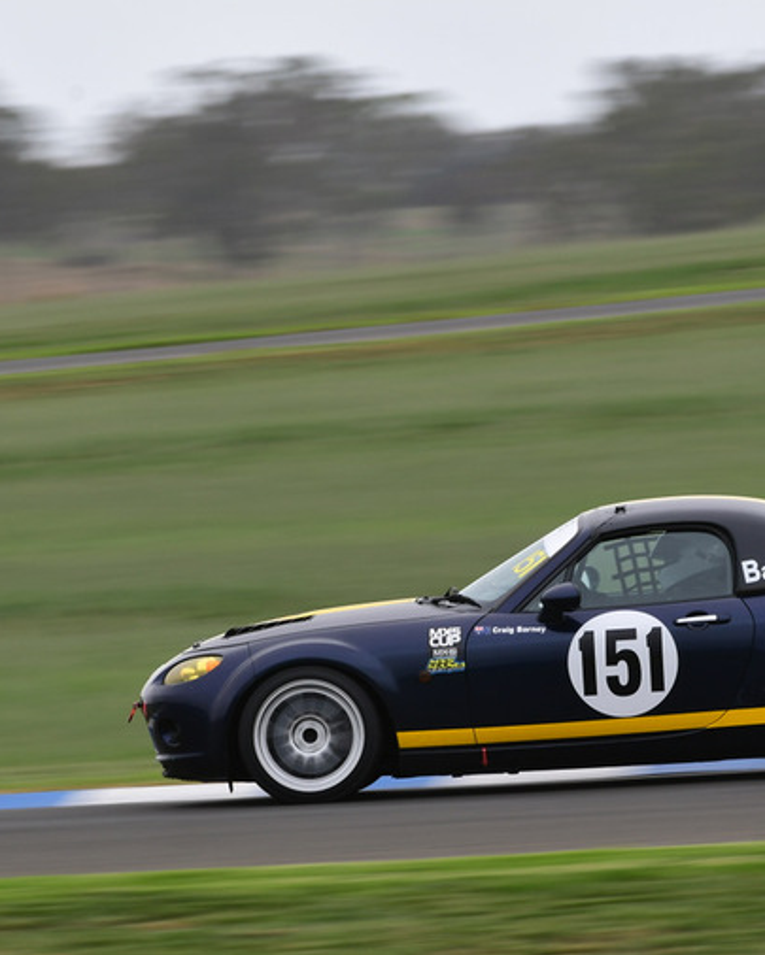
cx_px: 480
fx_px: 16382
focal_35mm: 579
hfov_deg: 2.7
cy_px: 500
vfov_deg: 3.3
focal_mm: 260
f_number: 10
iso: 160
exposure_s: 1/160
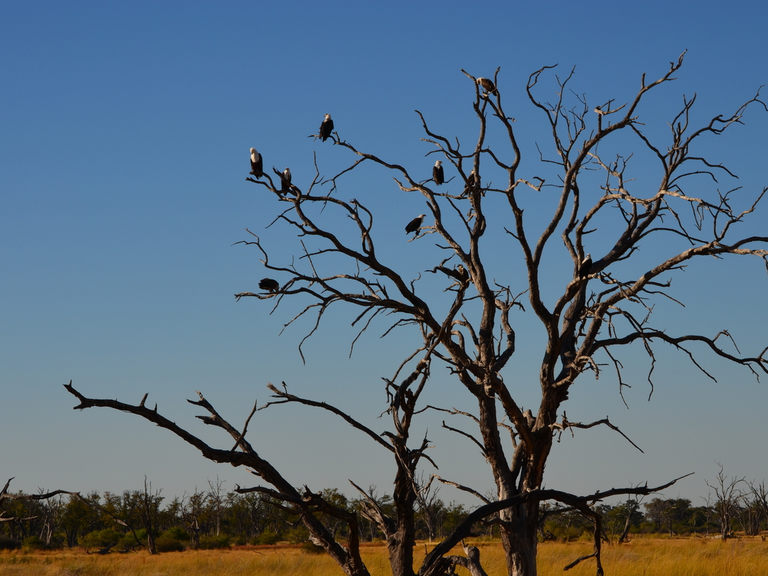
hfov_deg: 16.7
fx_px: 2618
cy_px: 289
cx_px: 403
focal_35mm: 118
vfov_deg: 12.6
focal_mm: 72
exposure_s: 1/200
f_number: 13
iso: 100
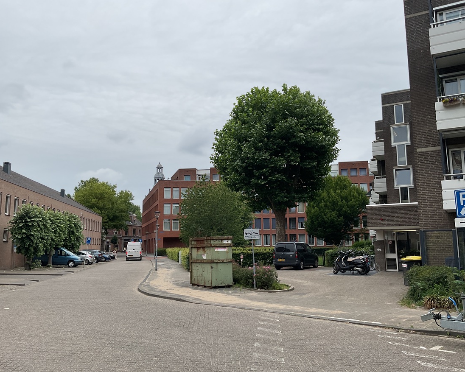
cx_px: 233
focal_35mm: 31
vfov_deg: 47.1
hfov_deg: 57.2
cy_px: 184
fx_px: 427
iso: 16
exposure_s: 1/2141
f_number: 1.8
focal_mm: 3
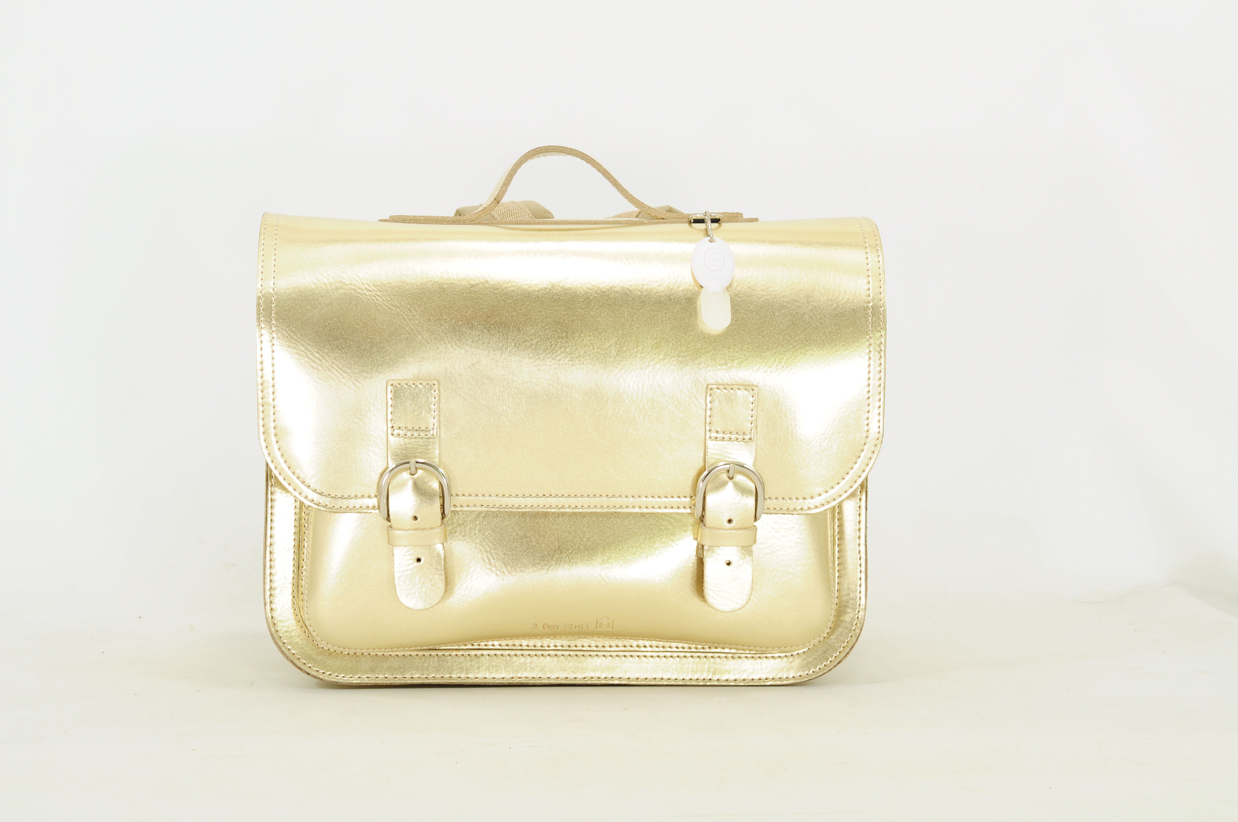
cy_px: 411
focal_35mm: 57
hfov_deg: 35.1
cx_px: 619
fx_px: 1958
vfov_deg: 23.7
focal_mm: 38
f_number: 9
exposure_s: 1/25
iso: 200
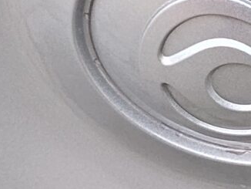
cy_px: -31
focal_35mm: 204
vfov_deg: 7.2
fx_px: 1480
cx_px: 256
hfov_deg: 9.6
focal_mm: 5.4
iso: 800
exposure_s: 1/50
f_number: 1.8
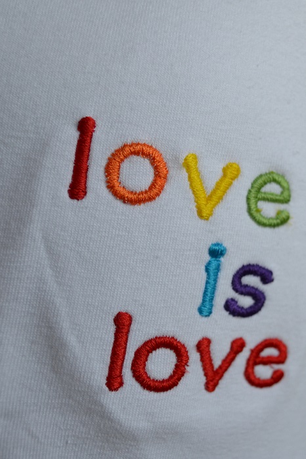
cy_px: 230
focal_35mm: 36
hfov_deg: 36.8
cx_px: 153
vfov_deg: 53.2
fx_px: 459
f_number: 4.5
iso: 400
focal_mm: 24
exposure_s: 1/80
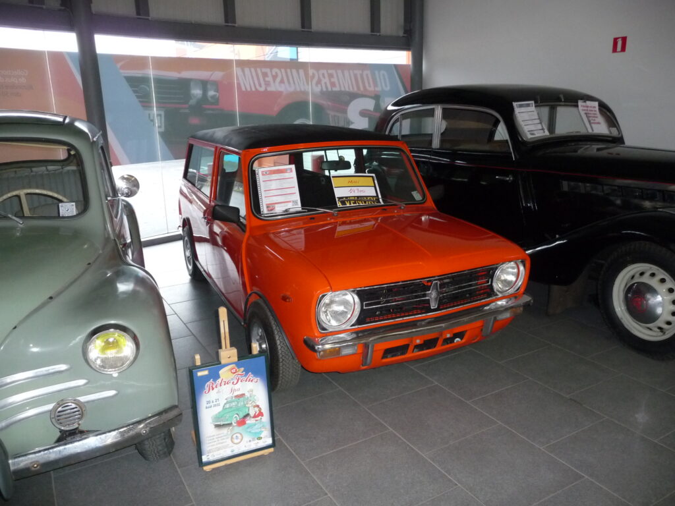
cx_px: 338
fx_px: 546
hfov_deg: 63.4
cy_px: 253
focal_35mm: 28
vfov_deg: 49.7
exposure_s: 1/30
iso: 320
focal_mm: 4.7
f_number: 3.3
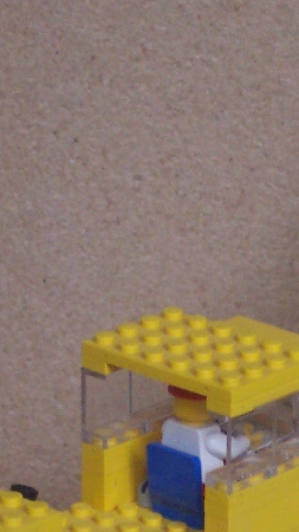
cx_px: 388
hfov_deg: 5.1
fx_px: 3342
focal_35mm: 237
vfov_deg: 9.1
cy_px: 507
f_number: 3.8
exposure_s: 1/45
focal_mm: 16
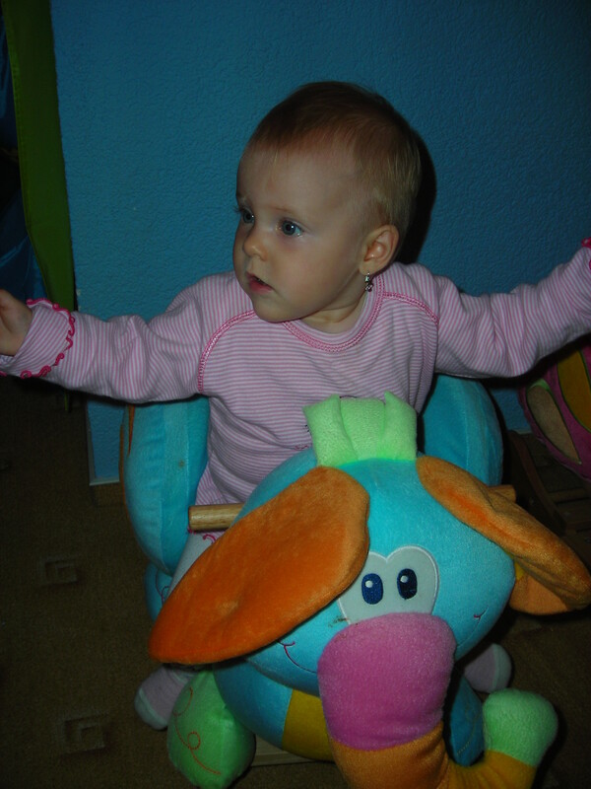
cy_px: 394
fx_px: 865
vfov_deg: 49.0
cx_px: 296
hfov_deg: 37.7
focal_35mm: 38
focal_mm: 6.3
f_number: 3.2
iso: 50
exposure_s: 1/60.1
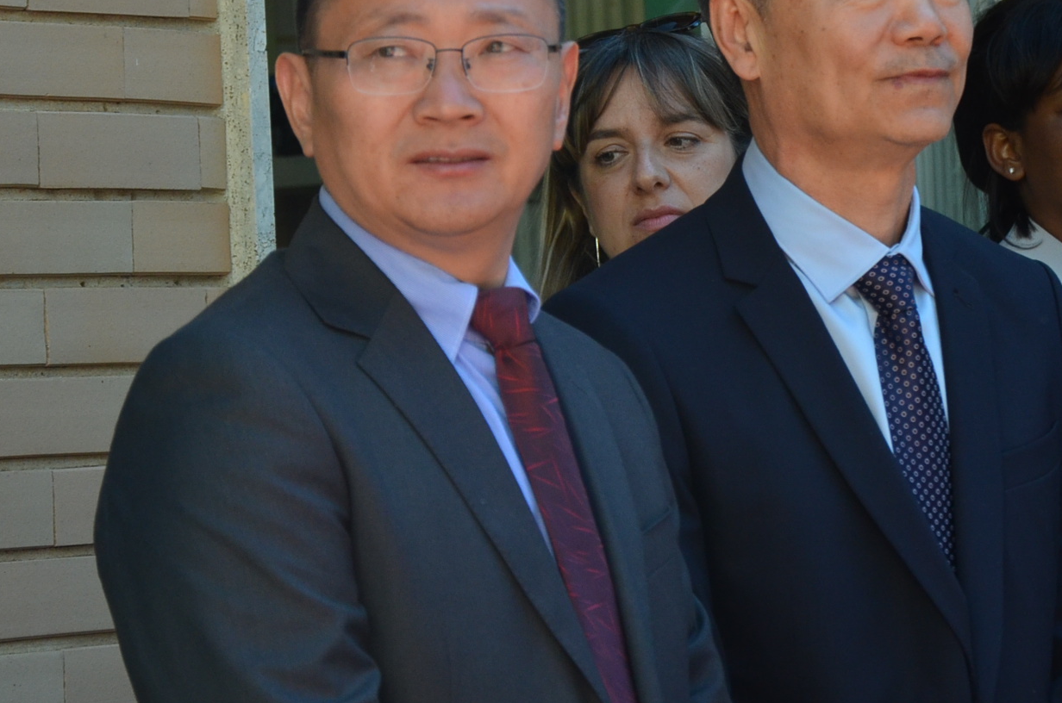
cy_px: 121
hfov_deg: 9.2
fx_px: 6624
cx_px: 601
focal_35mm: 225
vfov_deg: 6.1
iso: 800
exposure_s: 1/500
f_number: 5.3
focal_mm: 75
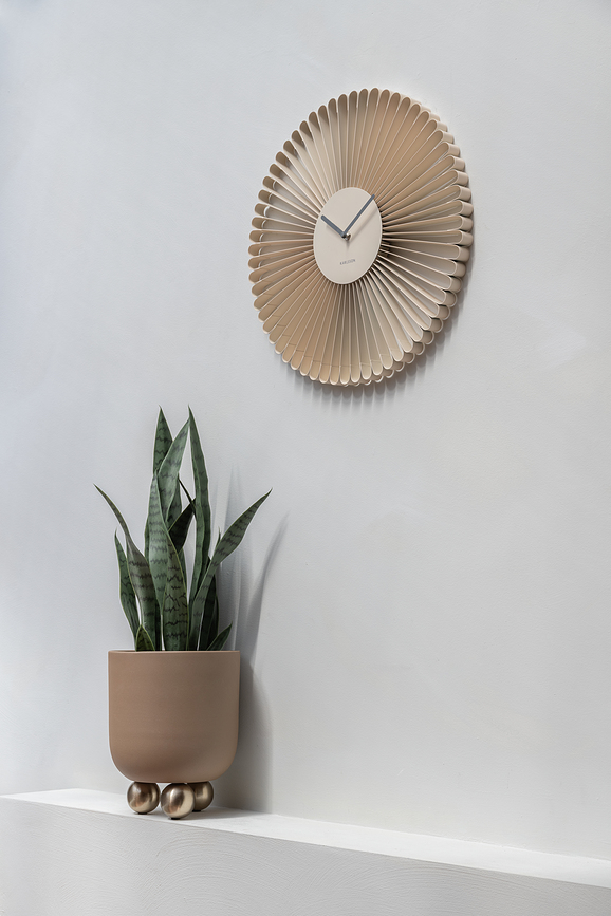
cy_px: 458
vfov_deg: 32.4
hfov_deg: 21.9
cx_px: 306
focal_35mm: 62
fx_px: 1578
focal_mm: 62
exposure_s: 1/125
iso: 125
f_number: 9
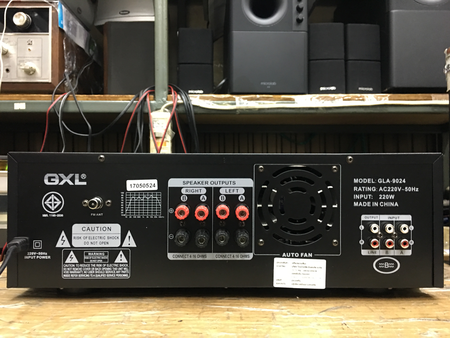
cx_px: 225
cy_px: 169
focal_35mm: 29
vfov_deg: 48.2
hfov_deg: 61.7
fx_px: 377
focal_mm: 4.15
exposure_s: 1/8
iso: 100
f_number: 2.2
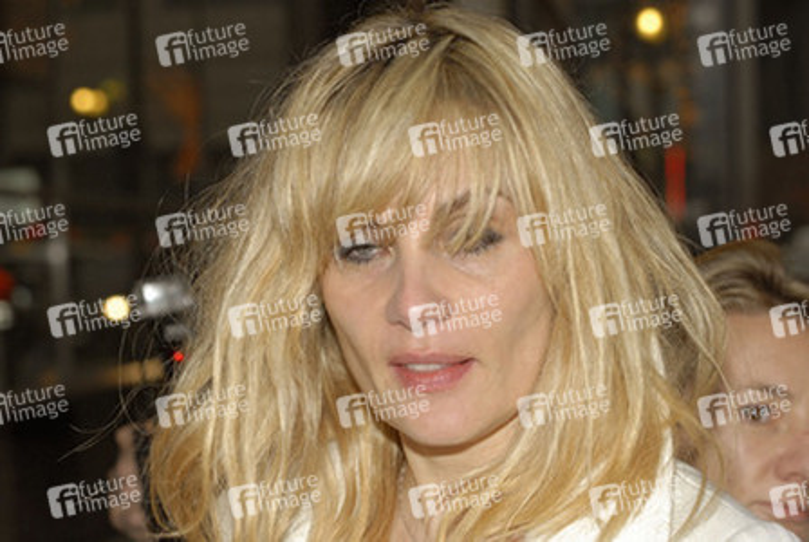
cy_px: 271
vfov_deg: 13.1
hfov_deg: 19.4
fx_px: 2363
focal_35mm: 105
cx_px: 404
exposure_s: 1/125
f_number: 7.1
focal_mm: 70
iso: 400
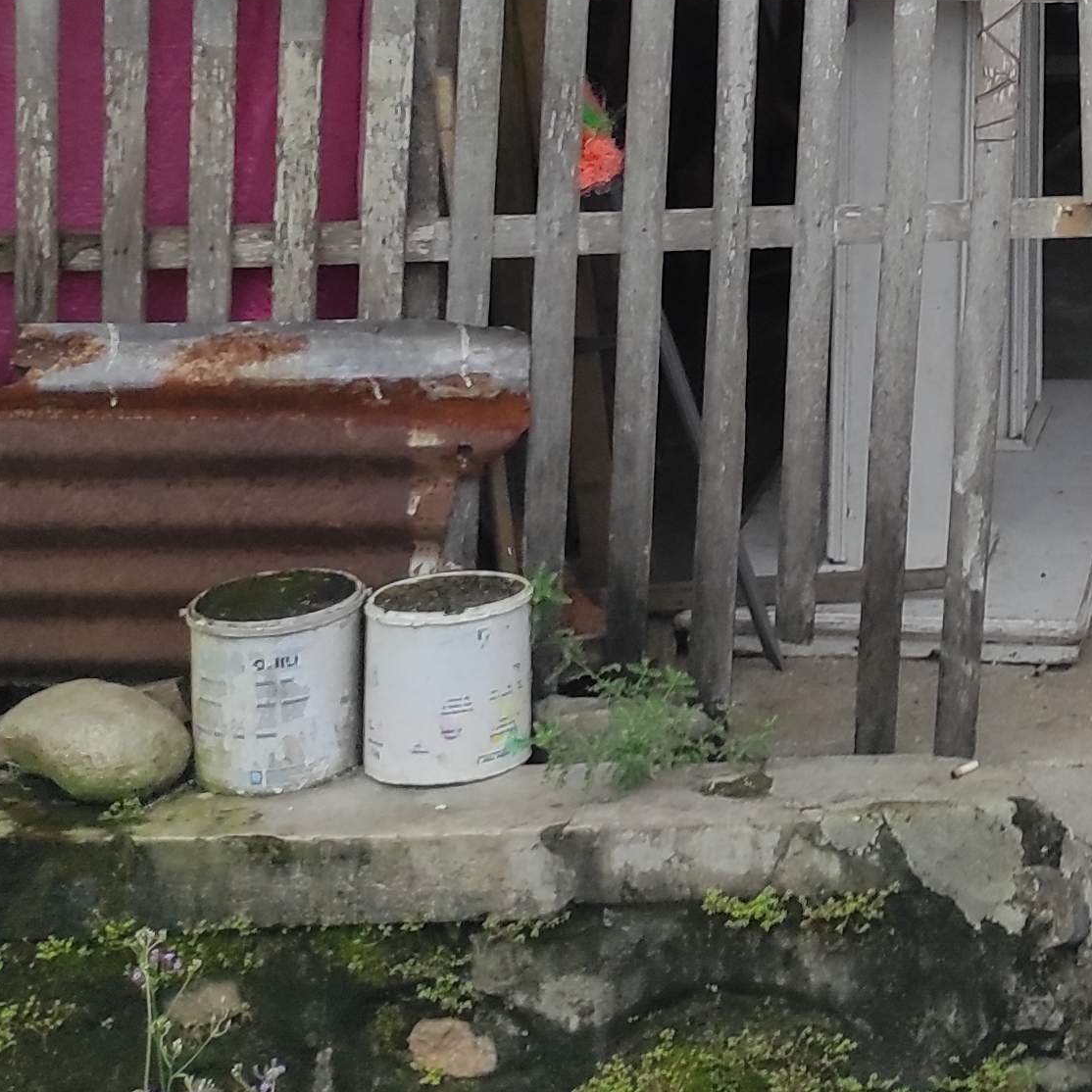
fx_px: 3284
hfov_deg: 17.4
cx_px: 1517
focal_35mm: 92
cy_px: -476
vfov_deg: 17.3
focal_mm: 5.43
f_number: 1.89
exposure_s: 1/2818
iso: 100
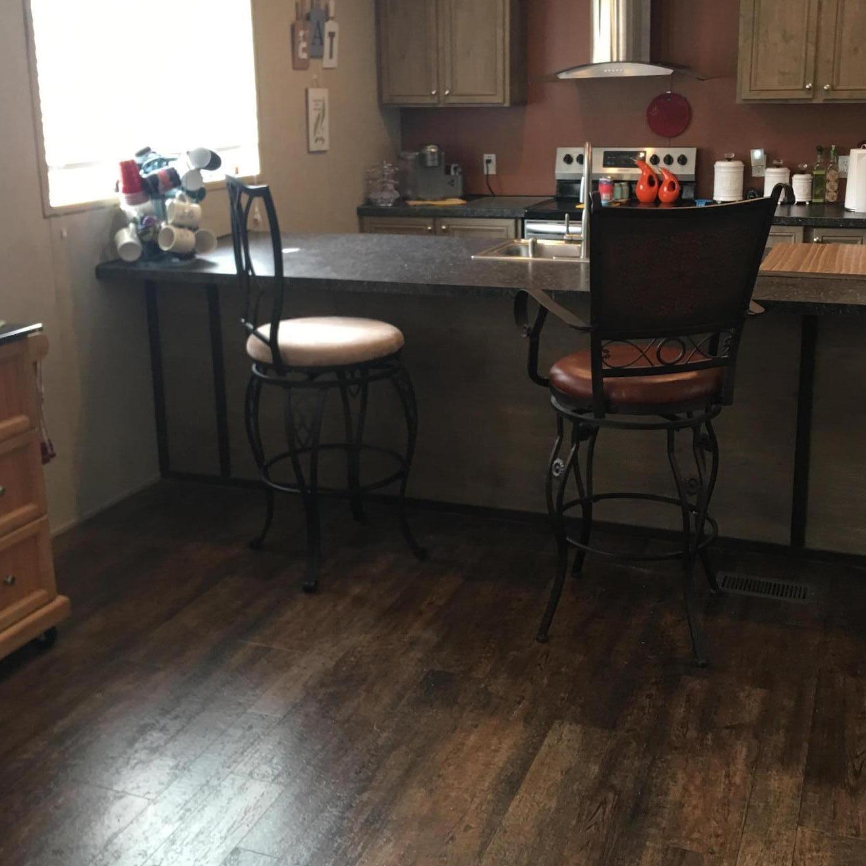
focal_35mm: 39
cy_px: 332
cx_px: 451
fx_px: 1104
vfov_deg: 42.6
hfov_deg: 42.8
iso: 32
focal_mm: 4.15
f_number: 2.2
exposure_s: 1/15
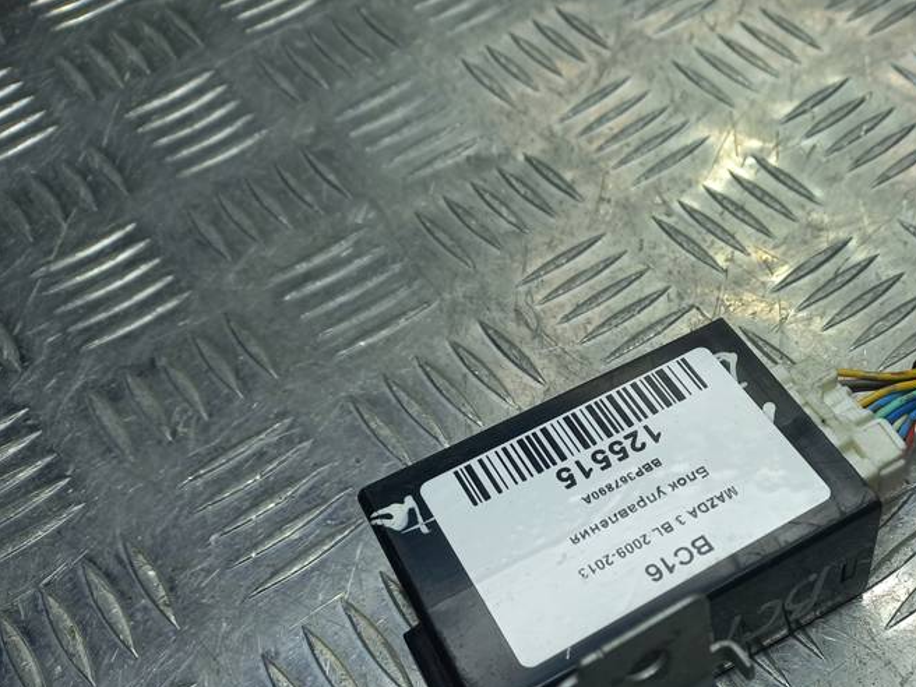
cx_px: 690
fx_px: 1032
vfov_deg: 36.3
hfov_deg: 46.1
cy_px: 480
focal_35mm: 39
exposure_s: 1/104
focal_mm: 4.6
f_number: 1.8
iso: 25
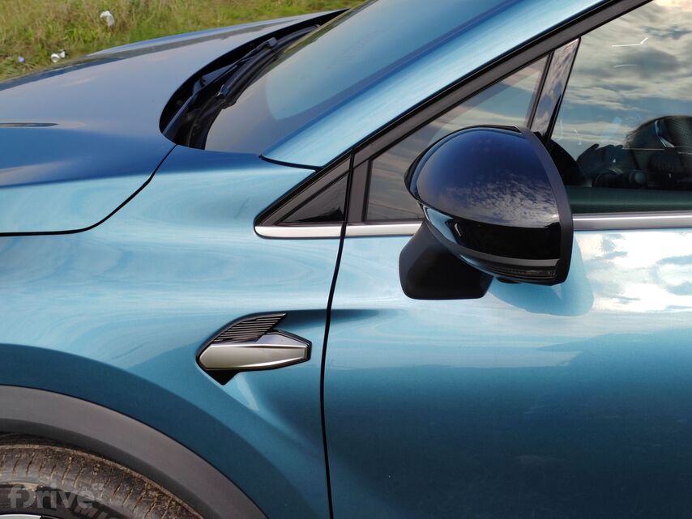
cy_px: 260
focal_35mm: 54
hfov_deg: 35.5
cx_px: 346
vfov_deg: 27.0
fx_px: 1080
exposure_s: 1/1400
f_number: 1.9
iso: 100
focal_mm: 5.52
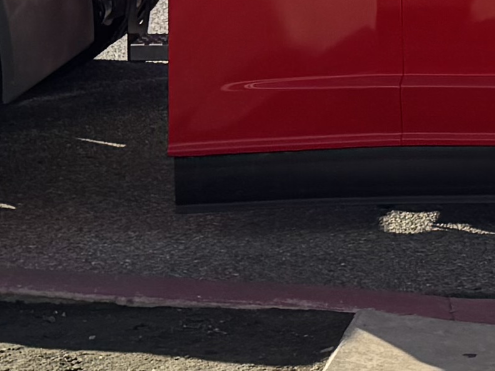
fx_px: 2474
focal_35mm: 173
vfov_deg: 8.2
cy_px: -360
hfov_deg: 11.0
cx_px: 732
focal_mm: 6.76
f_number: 1.78
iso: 80
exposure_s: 1/3247
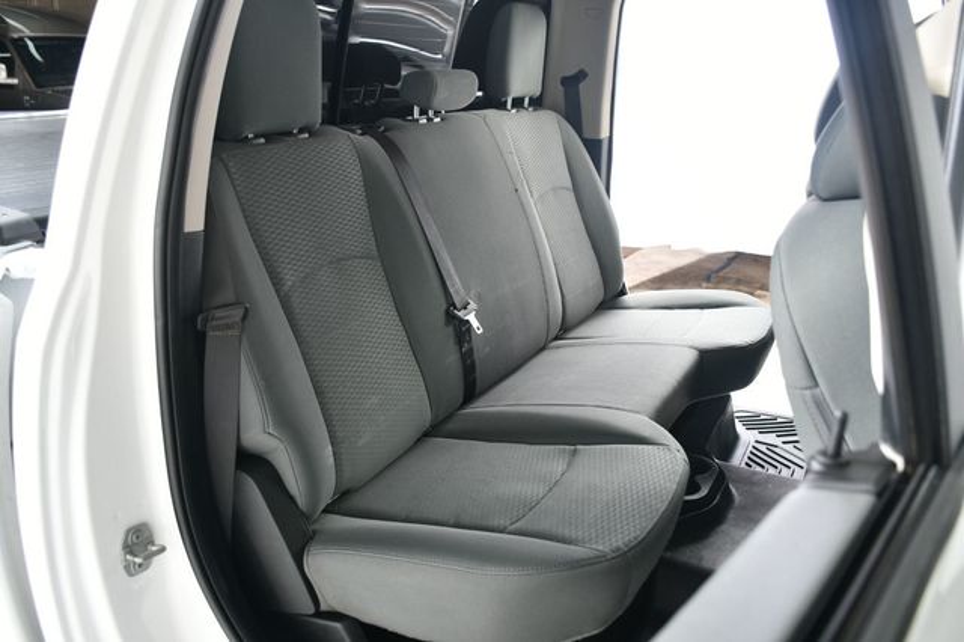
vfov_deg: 39.9
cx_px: 482
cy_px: 321
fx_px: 883
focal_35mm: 33
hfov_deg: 57.2
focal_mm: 22
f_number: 3.5
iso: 100
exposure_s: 1/160
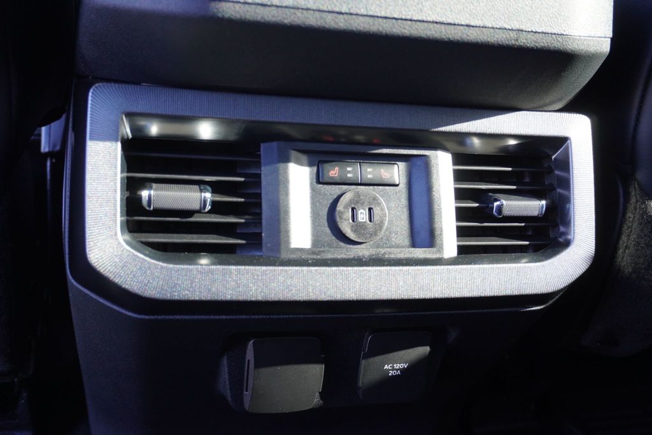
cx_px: 326
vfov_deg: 36.9
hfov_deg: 53.1
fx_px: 652
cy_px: 218
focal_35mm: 36
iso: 800
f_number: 4.5
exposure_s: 1/160
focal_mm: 24
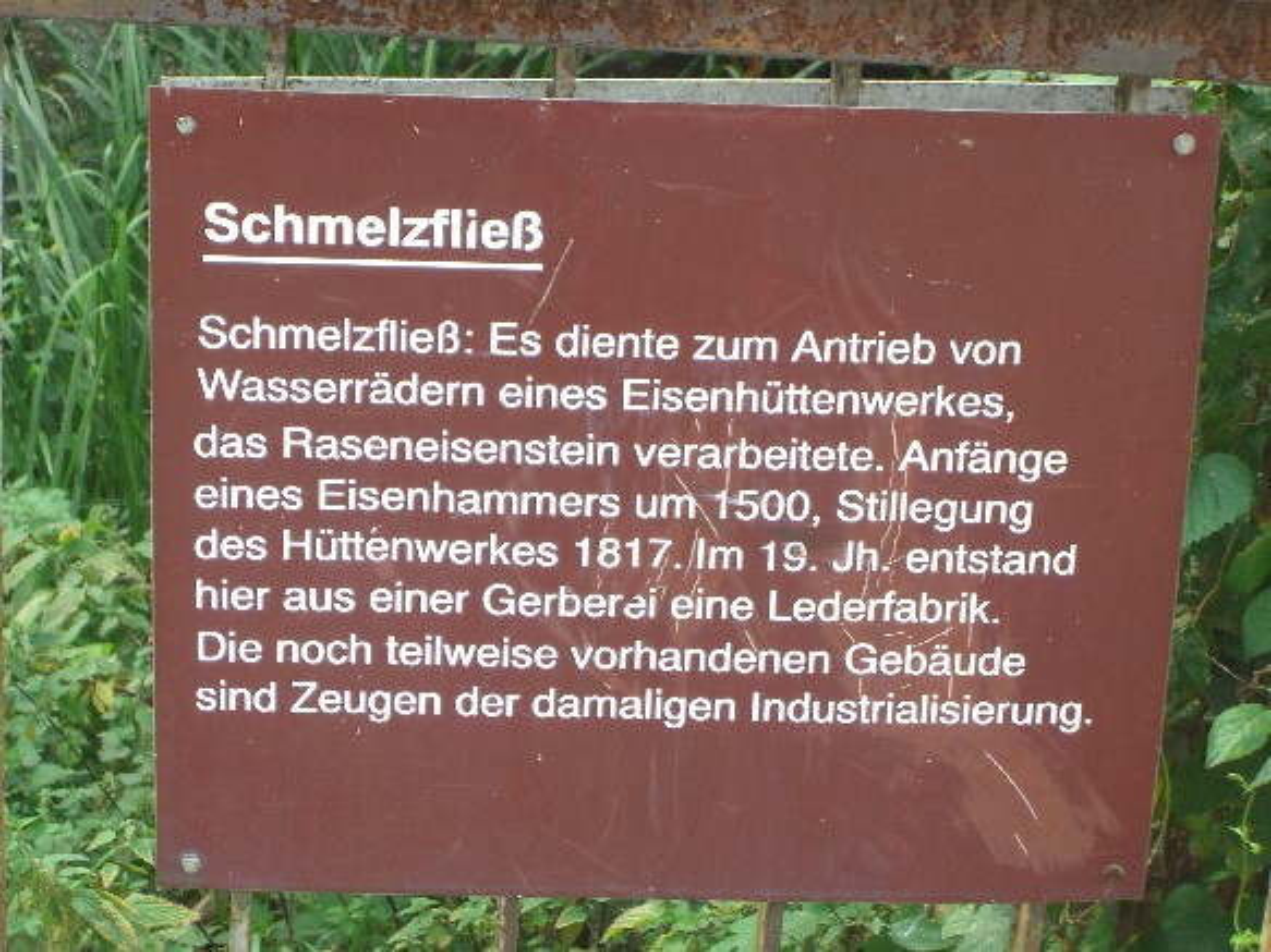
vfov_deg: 13.0
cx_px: 636
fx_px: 4185
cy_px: 476
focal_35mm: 114
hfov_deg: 17.3
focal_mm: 23.7
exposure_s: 1/60
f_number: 5.1
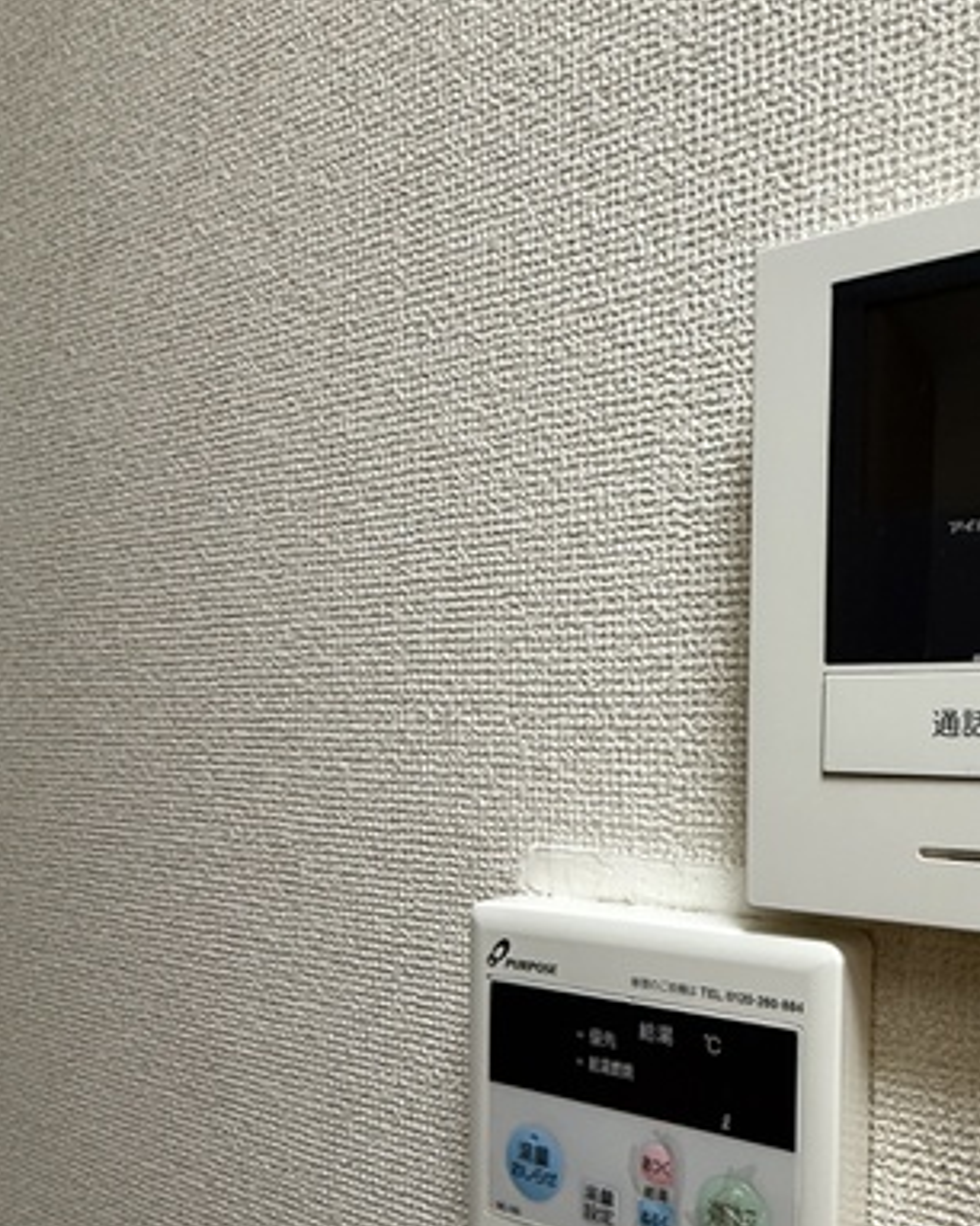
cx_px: 812
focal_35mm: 25
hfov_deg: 52.3
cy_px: 794
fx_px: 907
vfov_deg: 66.7
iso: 500
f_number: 2.2
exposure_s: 1/50
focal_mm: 2.22
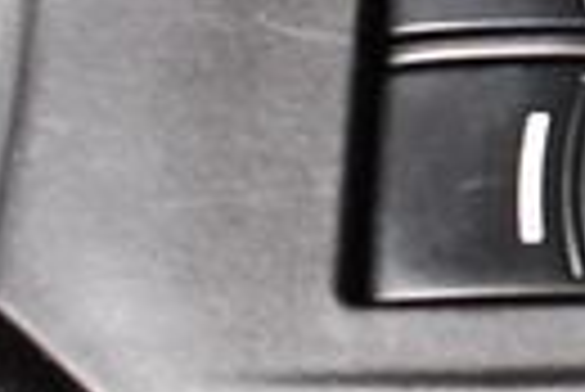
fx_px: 2879
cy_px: -54
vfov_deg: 7.7
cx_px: 1274
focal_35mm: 177
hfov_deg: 10.4
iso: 6400
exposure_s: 1/60
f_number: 3.5
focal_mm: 18
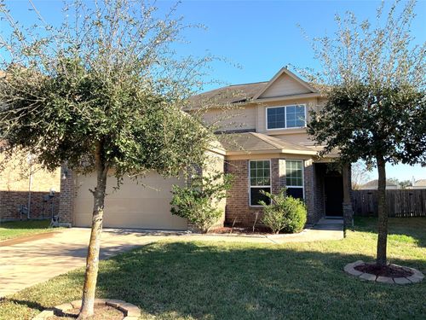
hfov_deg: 61.7
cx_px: 213
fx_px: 357
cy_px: 160
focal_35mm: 29
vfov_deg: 48.2
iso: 16
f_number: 1.8
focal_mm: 3
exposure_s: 1/804
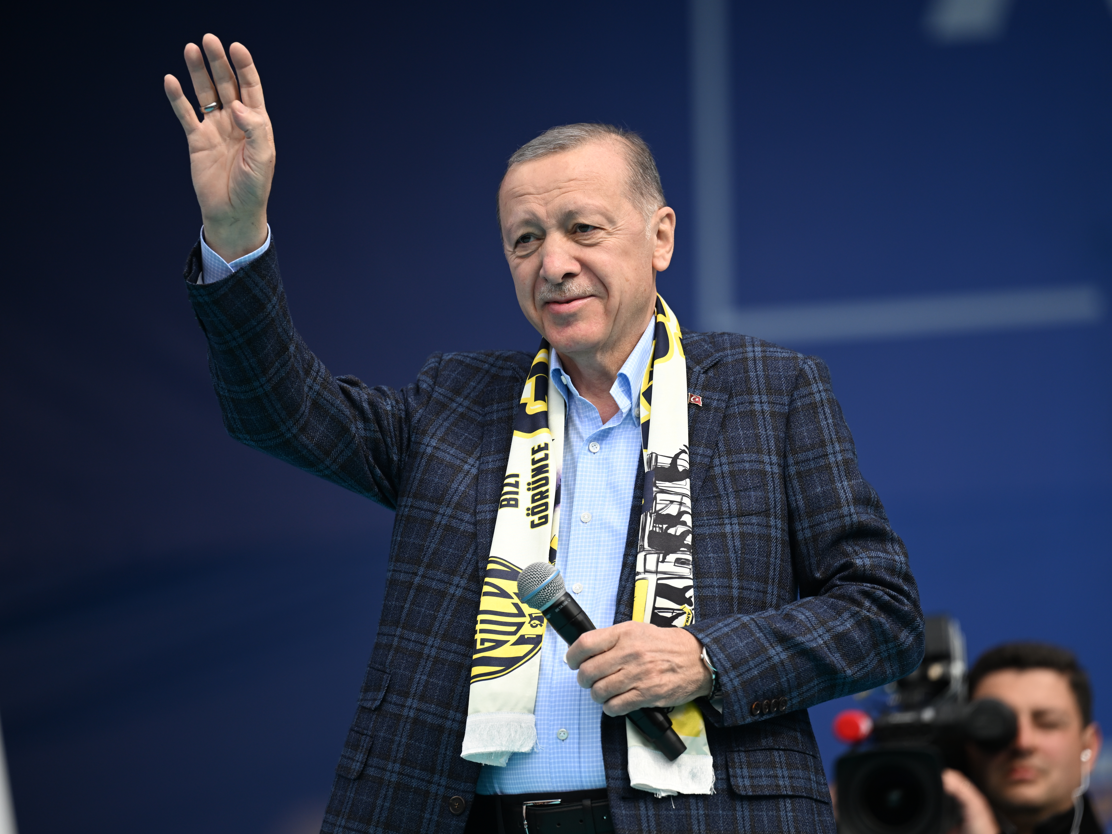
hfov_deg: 9.1
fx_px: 6971
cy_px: 417
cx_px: 604
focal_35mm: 217
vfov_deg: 6.8
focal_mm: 200
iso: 200
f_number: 3.2
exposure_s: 1/2000
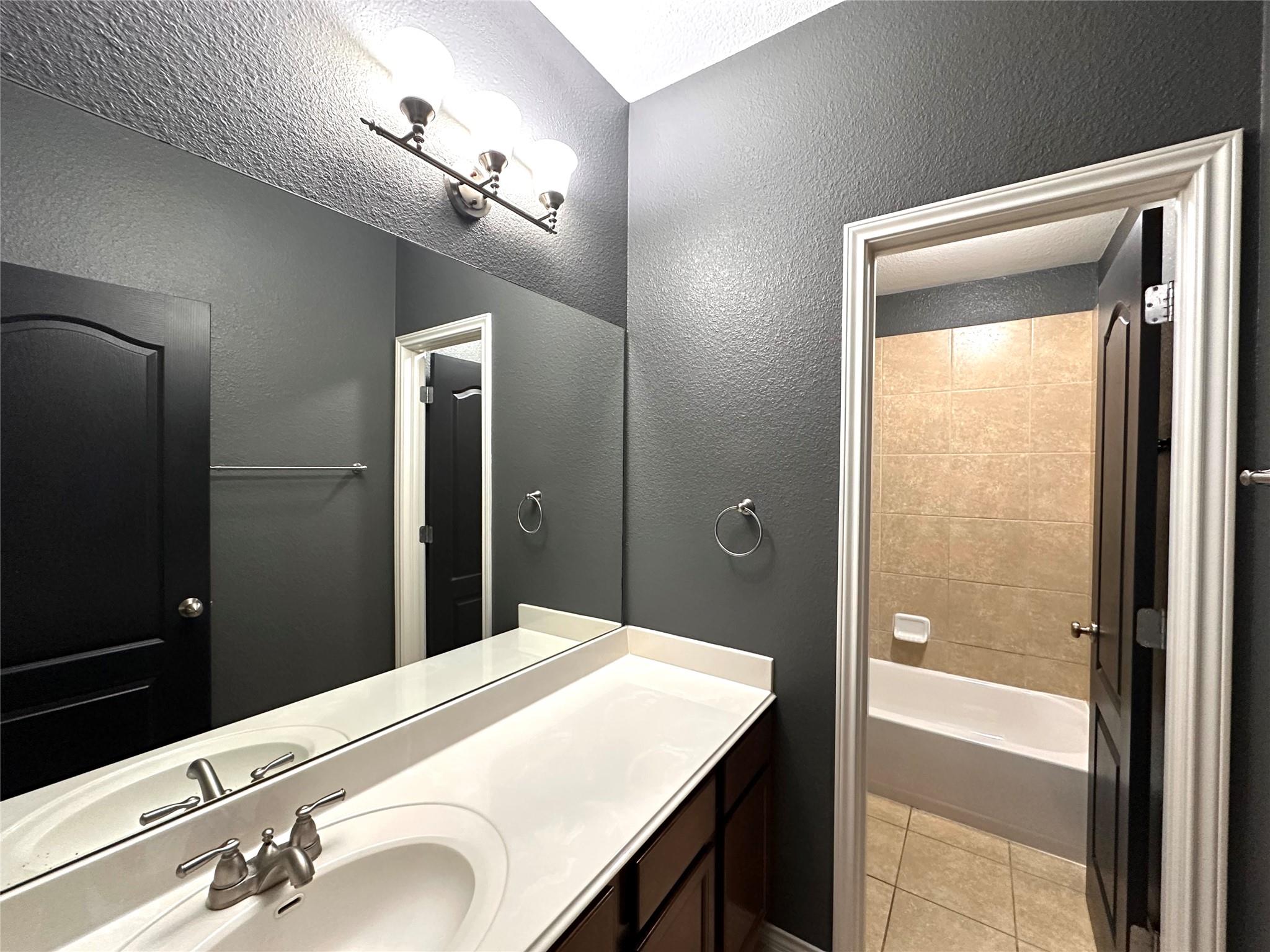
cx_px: 635
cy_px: 476
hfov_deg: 102.1
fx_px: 514
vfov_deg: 85.7
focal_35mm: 14
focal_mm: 2.22
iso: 400
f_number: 2.2
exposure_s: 1/60
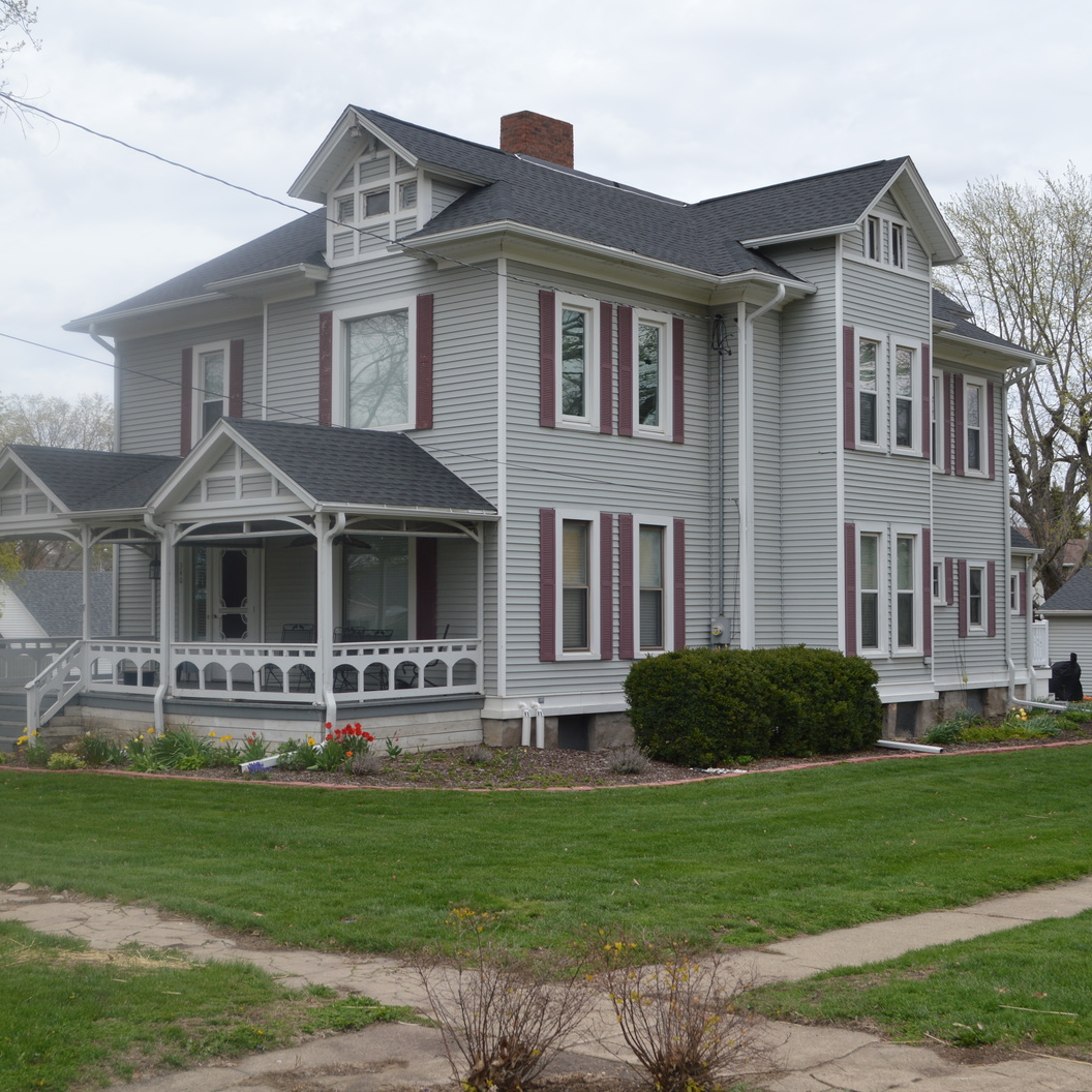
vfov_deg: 36.1
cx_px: 480
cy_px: 556
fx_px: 1677
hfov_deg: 36.0
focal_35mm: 47
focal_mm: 24
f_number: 7.1
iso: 100
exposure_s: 1/200
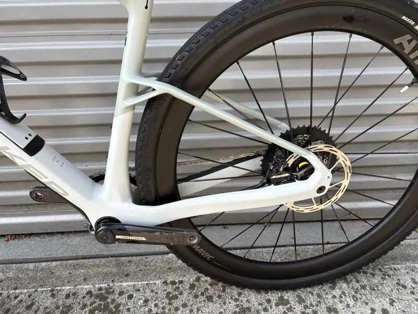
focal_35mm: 26
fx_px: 314
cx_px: 209
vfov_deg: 53.1
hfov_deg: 67.3
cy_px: 157
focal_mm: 5.96
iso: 50
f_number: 1.6
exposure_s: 1/596
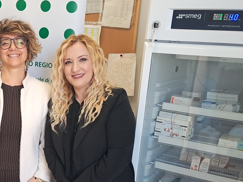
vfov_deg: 26.0
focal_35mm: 55
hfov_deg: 33.0
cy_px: 149
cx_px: 20
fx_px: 386
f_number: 1.8
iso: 125
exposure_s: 1/50
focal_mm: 4
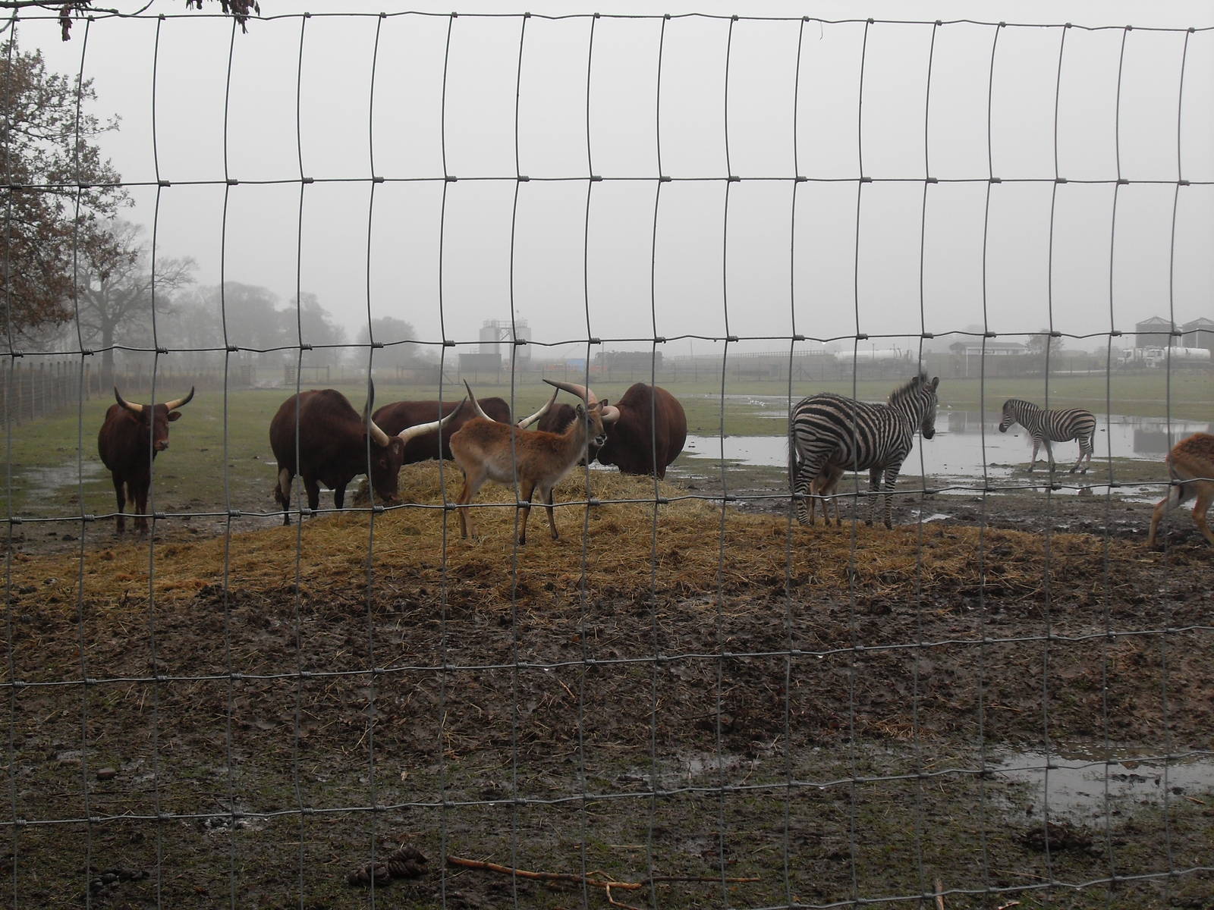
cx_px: 607
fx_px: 1473
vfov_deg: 34.3
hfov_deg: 44.8
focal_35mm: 42
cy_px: 455
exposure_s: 1/125
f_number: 3.1
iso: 80
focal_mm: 7.1
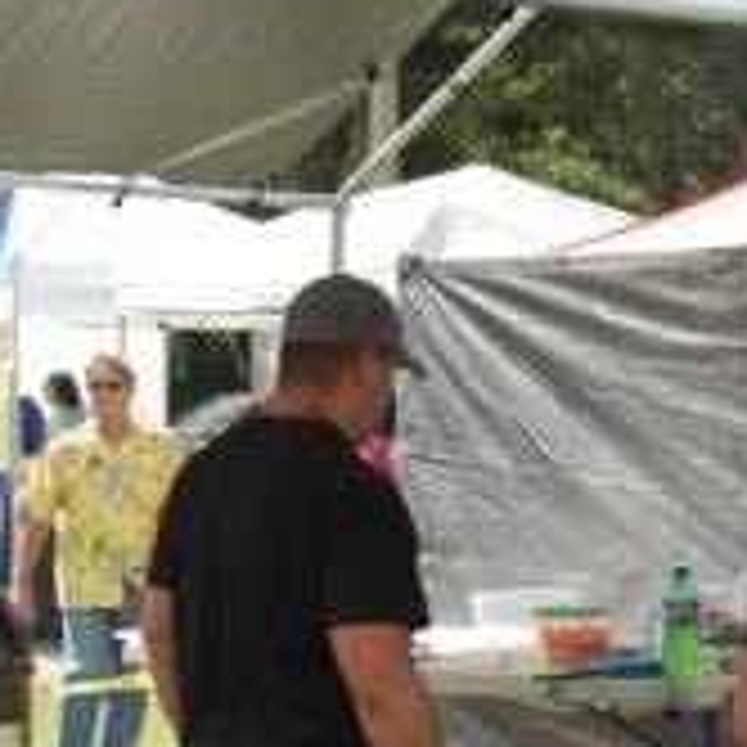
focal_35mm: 120
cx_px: 482
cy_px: 554
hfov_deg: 14.5
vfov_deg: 14.5
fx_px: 2933
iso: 280
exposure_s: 1/500
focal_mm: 35
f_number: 5.6
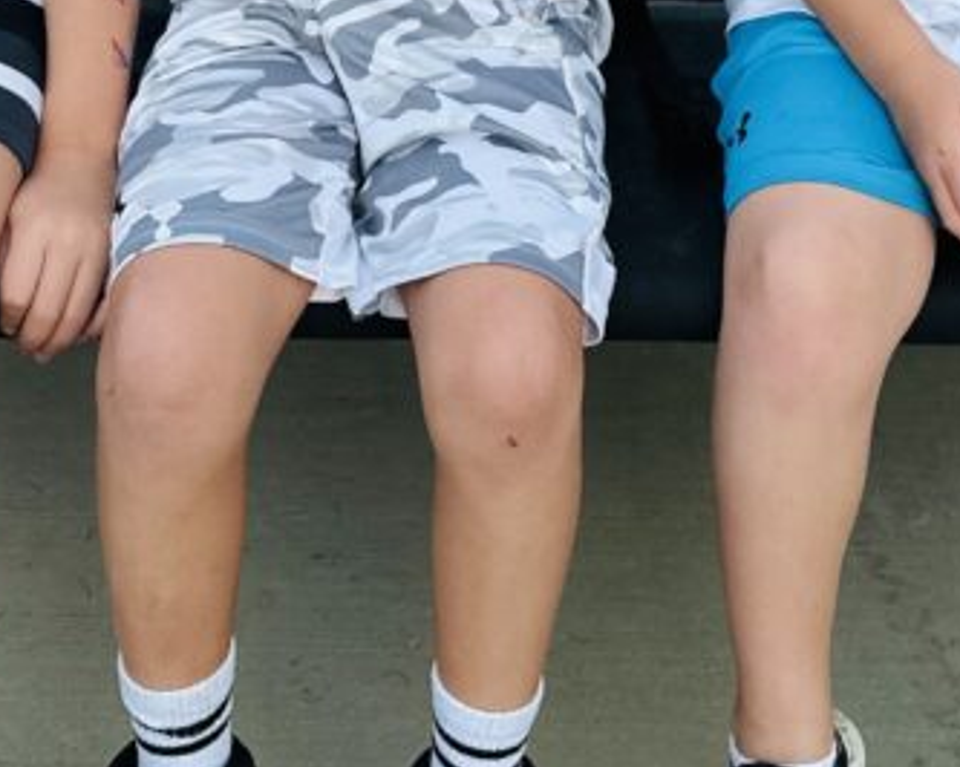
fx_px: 2186
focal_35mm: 77
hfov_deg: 24.8
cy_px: -422
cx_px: 499
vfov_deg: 17.6
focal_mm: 6.86
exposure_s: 1/377
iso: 80
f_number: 1.78
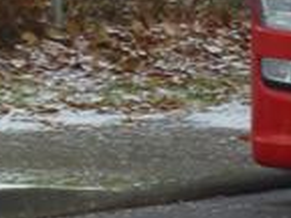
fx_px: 5363
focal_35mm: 638
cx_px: 713
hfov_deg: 3.1
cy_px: -325
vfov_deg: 2.3
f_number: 5.3
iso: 400
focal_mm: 20.6
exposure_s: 1/80
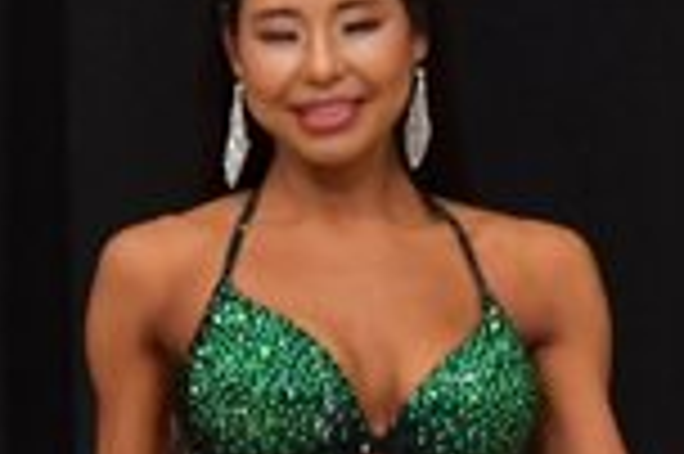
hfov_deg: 1.4
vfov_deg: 0.9
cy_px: 881
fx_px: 27653
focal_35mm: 1457
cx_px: 353
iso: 6400
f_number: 5.6
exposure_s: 1/400
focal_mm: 190
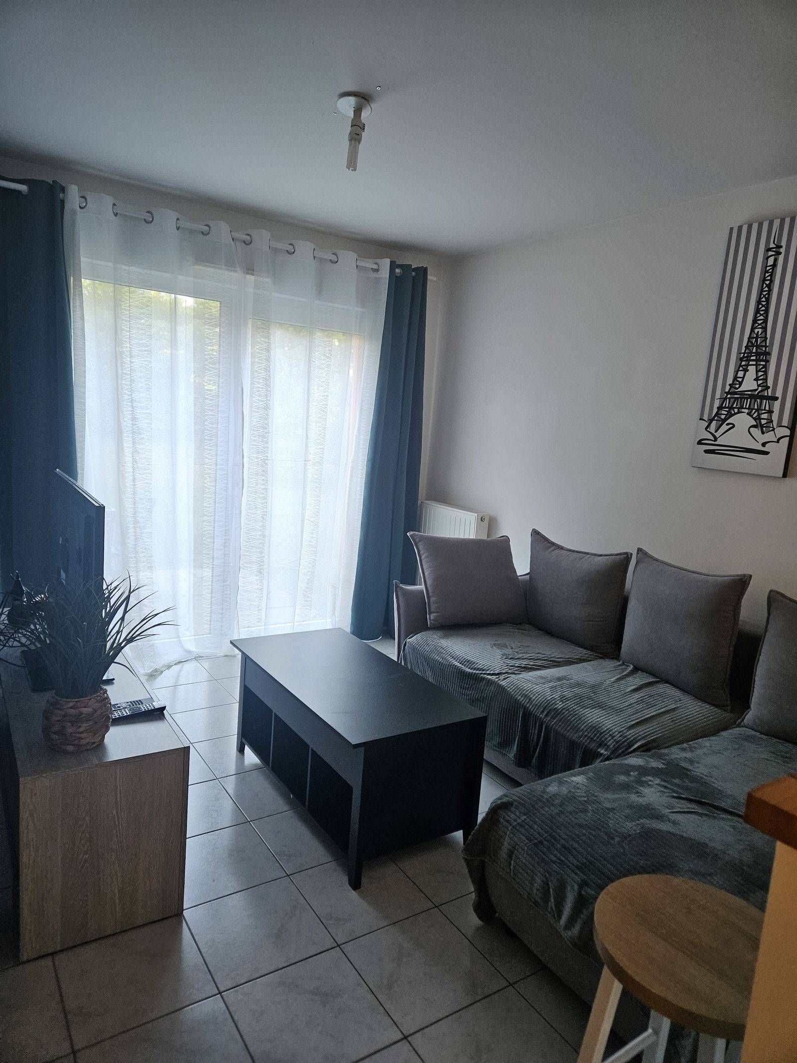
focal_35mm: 23
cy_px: 532
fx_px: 706
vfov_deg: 73.9
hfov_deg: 58.9
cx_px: 398
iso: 250
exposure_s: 1/100
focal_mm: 5.4
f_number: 1.8
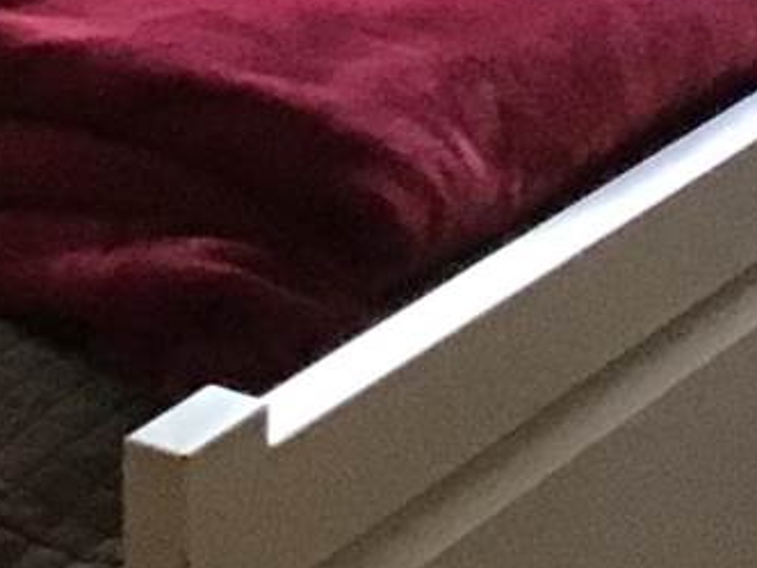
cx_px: -342
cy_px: -798
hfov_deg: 10.1
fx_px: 4177
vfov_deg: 7.3
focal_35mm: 191
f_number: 2.4
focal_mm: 3.3
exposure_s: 1/30
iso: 160
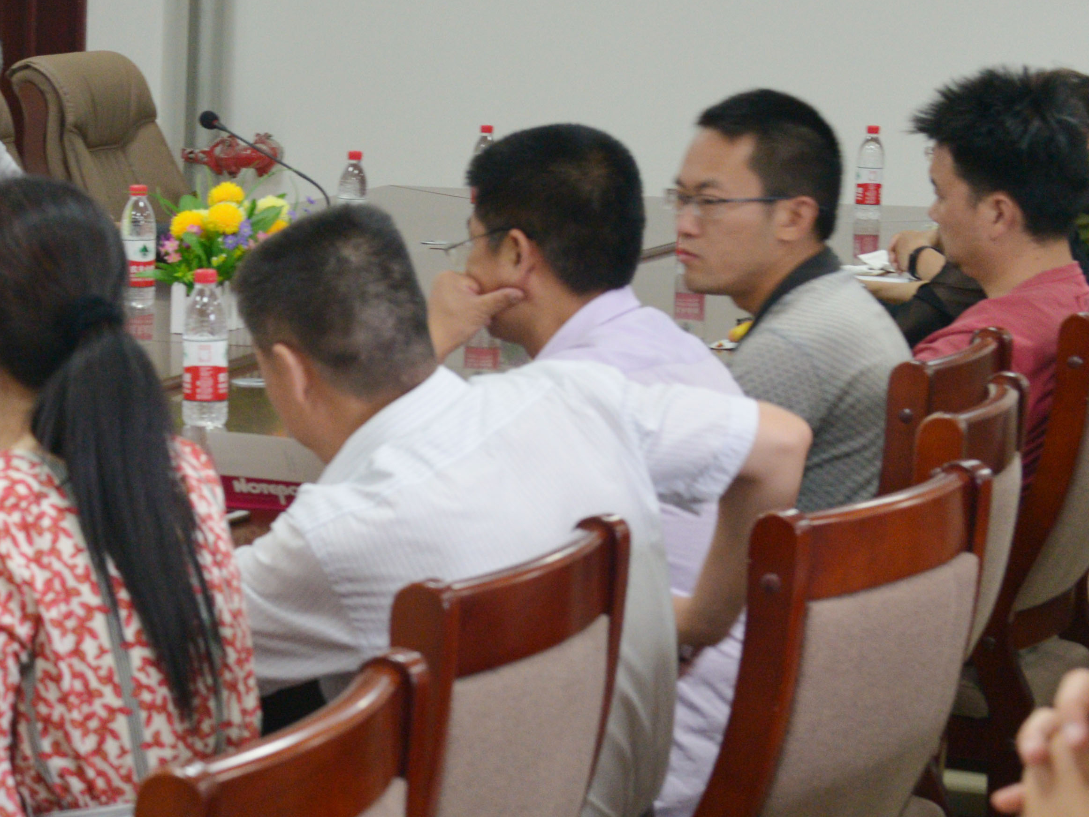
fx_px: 3838
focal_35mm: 122
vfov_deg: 12.1
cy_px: 487
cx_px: -263
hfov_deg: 15.5
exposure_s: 1/40
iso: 1250
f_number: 5.6
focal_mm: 40
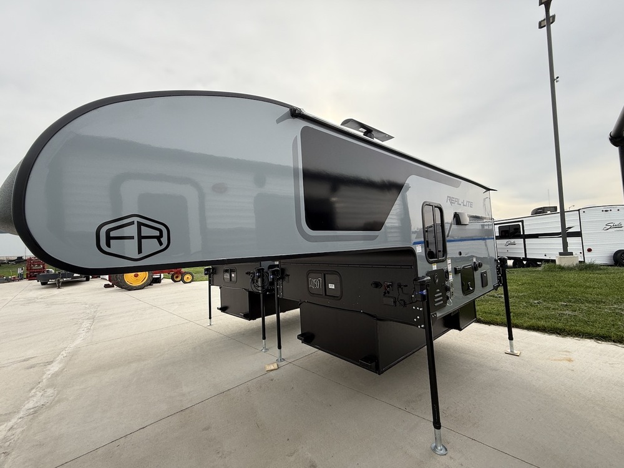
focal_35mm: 14
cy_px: 234
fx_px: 252
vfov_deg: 85.7
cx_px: 312
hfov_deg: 102.1
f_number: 2.2
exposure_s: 1/527
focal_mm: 2.22
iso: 64
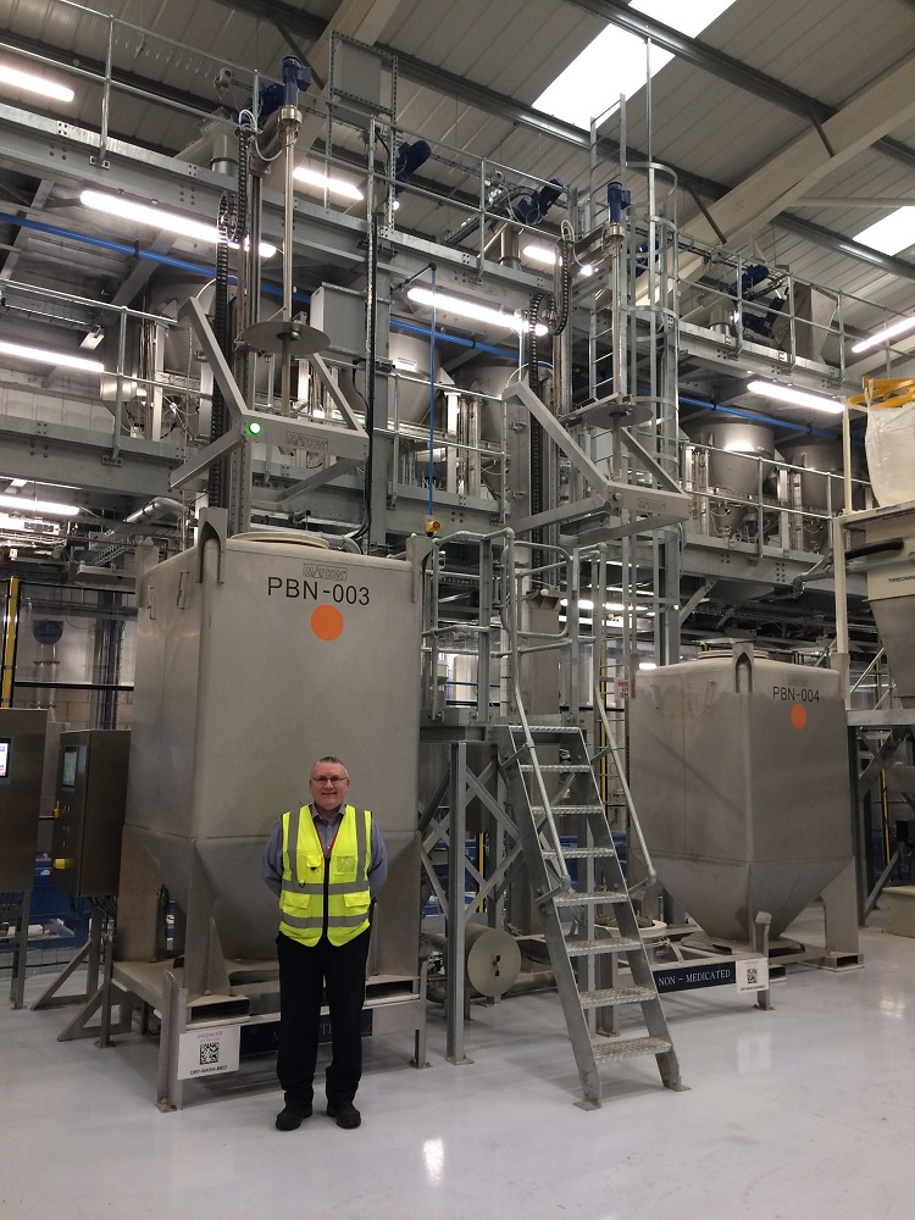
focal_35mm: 29
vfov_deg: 61.7
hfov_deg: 48.2
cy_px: 610
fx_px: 1022
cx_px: 458
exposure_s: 1/33
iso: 64
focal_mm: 4.15
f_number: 2.2
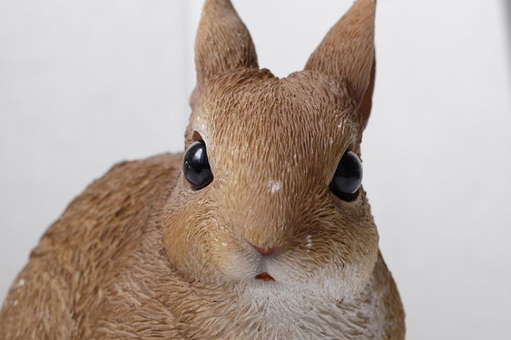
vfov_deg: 9.5
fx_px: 2043
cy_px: 160
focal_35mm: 144
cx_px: 266
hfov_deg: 14.3
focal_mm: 90
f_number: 11
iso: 200
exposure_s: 1
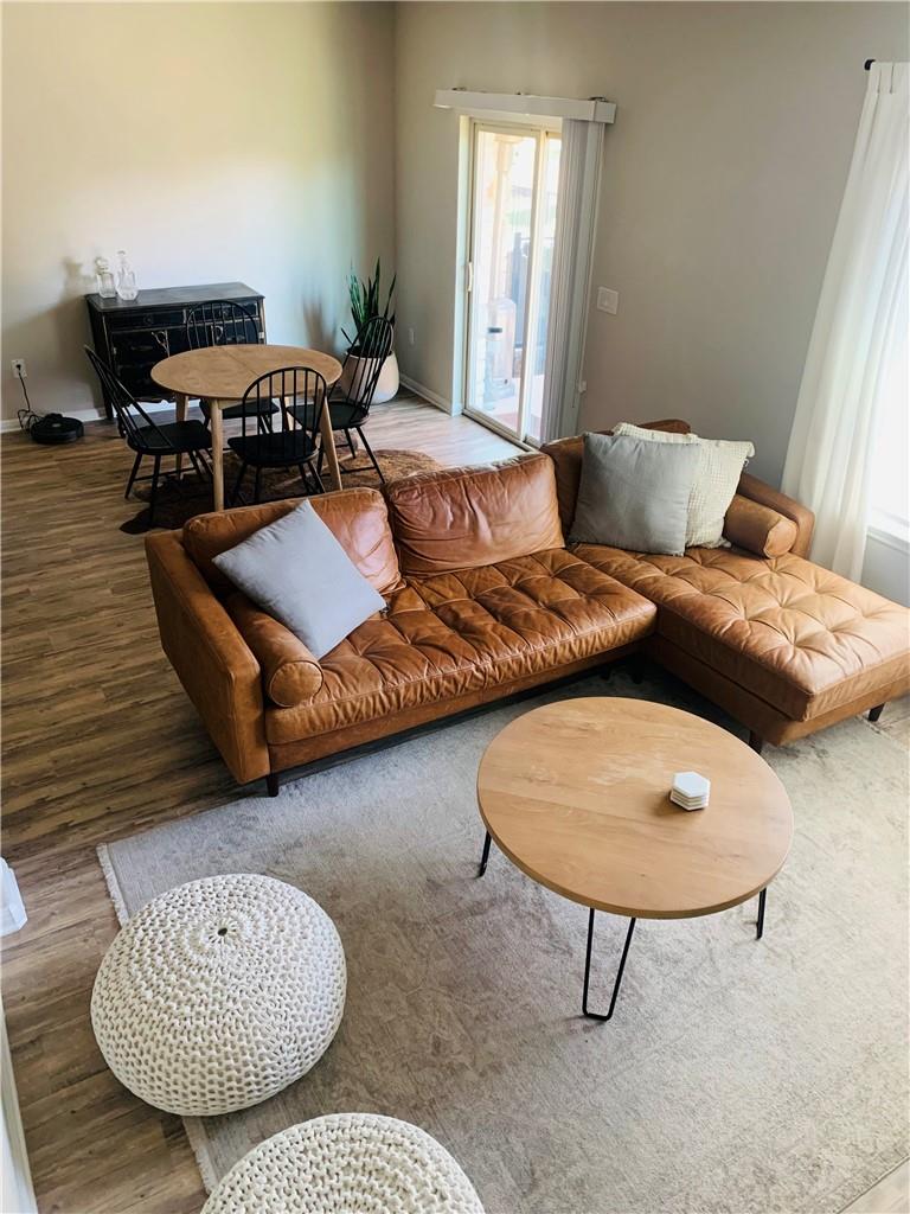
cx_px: 455
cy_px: 607
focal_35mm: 26
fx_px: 911
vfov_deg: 67.3
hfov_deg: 53.1
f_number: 1.8
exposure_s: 1/60
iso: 250
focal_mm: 4.25
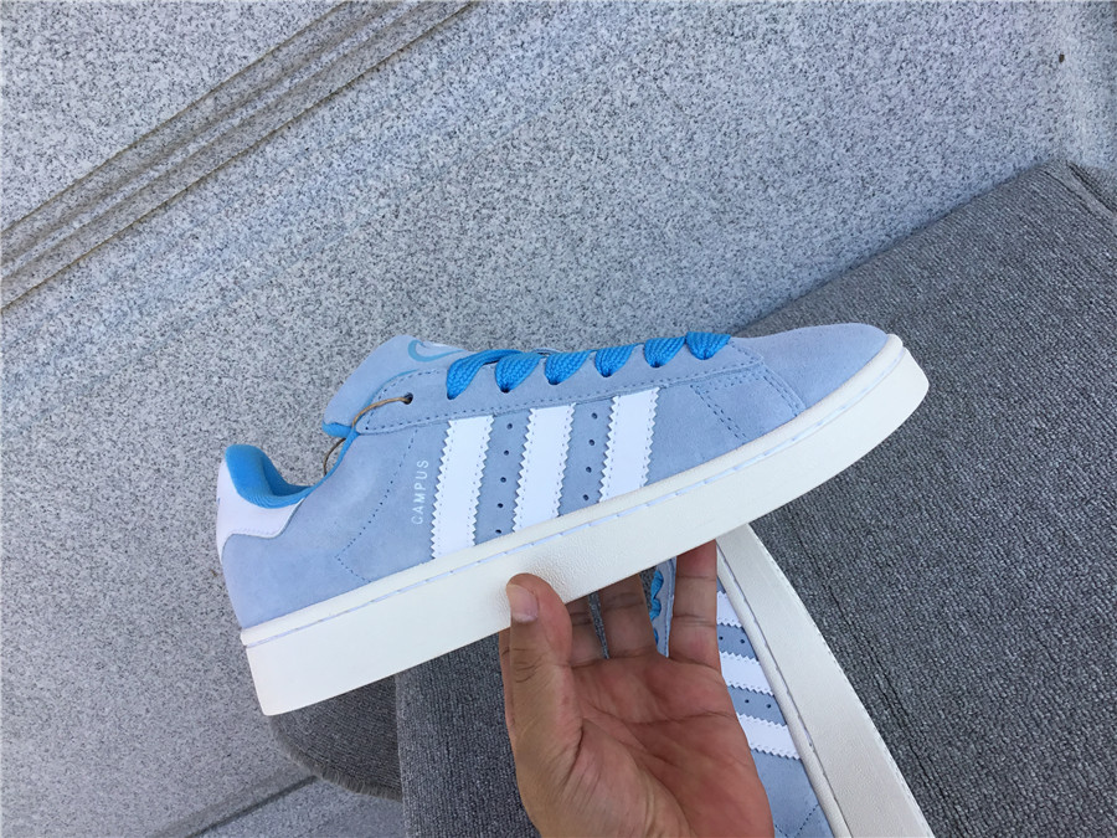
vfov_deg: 45.4
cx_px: 558
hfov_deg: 58.4
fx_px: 1000
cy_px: 419
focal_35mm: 31
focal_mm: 3.3
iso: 25
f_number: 2.4
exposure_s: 1/491
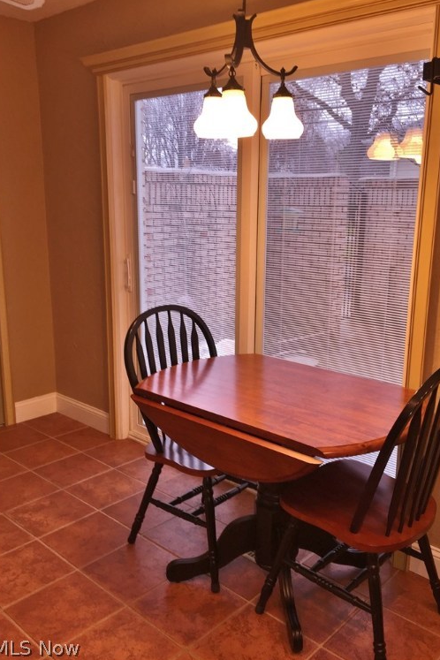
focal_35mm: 31
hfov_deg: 42.3
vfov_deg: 60.3
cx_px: 242
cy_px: 323
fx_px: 568
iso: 32
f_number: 2.2
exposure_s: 1/32
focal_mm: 4.15
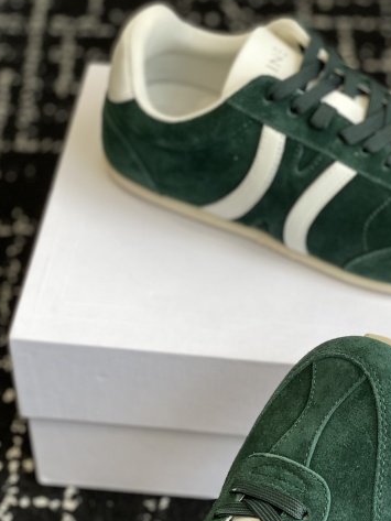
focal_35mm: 88
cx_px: 313
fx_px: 1325
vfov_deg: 22.2
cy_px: 319
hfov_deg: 16.7
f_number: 2
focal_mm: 6
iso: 25
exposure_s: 1/122
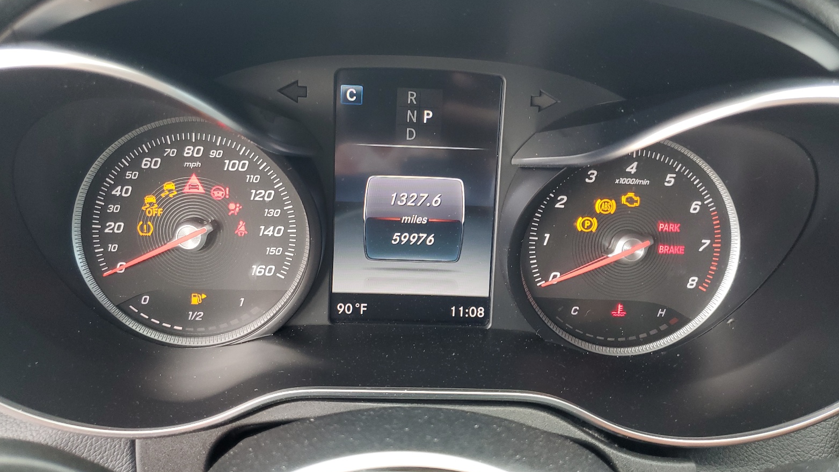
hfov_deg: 66.1
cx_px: 412
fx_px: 645
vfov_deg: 40.0
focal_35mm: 29
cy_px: 186
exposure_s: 1/120
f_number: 1.5
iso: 75
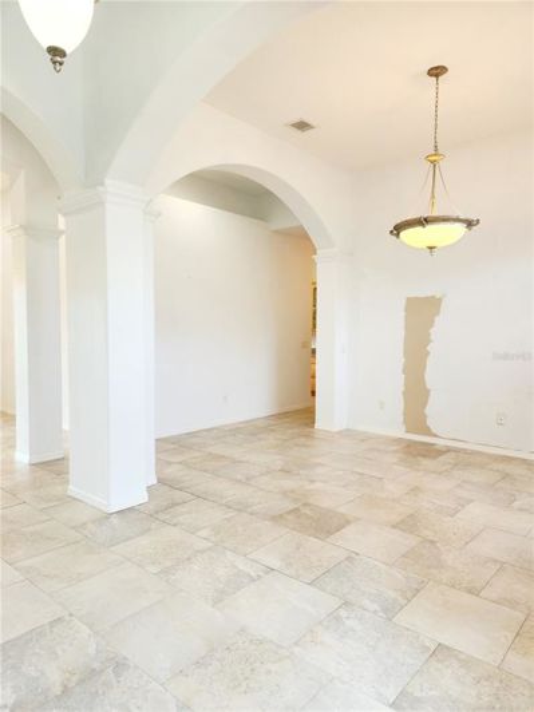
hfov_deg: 58.9
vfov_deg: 73.9
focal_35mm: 23
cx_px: 267
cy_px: 356
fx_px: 473
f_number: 1.8
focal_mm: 5.4
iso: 64
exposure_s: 1/60.2
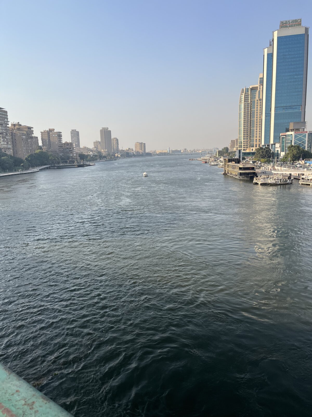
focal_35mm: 26
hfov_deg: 53.1
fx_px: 312
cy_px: 208
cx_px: 156
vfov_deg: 67.3
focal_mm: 5.1
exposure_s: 1/1957
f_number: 1.6
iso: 50
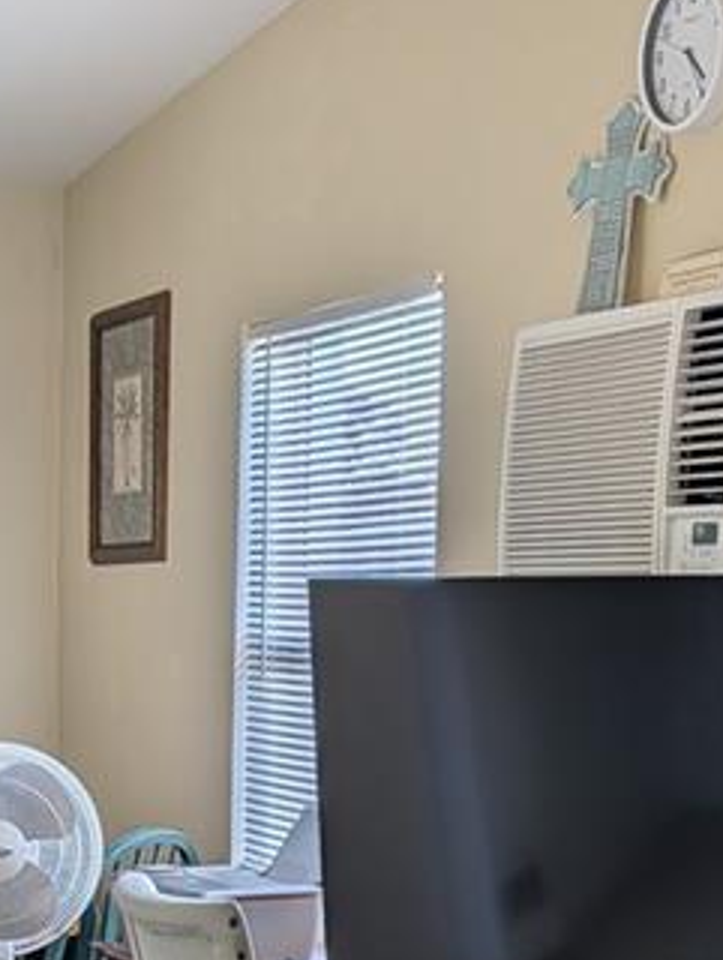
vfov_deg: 21.1
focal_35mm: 90
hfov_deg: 15.9
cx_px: -118
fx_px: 2500
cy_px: 918
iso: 19
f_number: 1.68
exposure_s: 1/376
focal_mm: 6.9
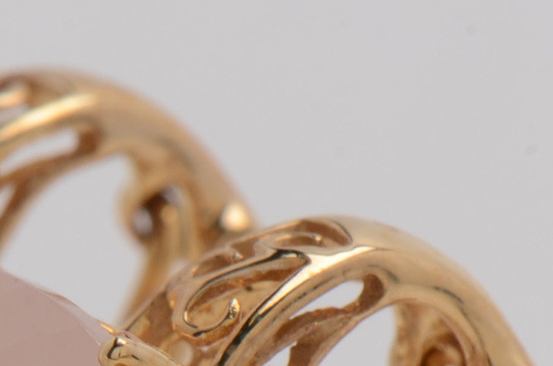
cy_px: 529
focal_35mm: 486
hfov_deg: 4.3
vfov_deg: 2.8
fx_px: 7446
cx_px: 215
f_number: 20
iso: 200
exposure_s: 1/125
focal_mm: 85
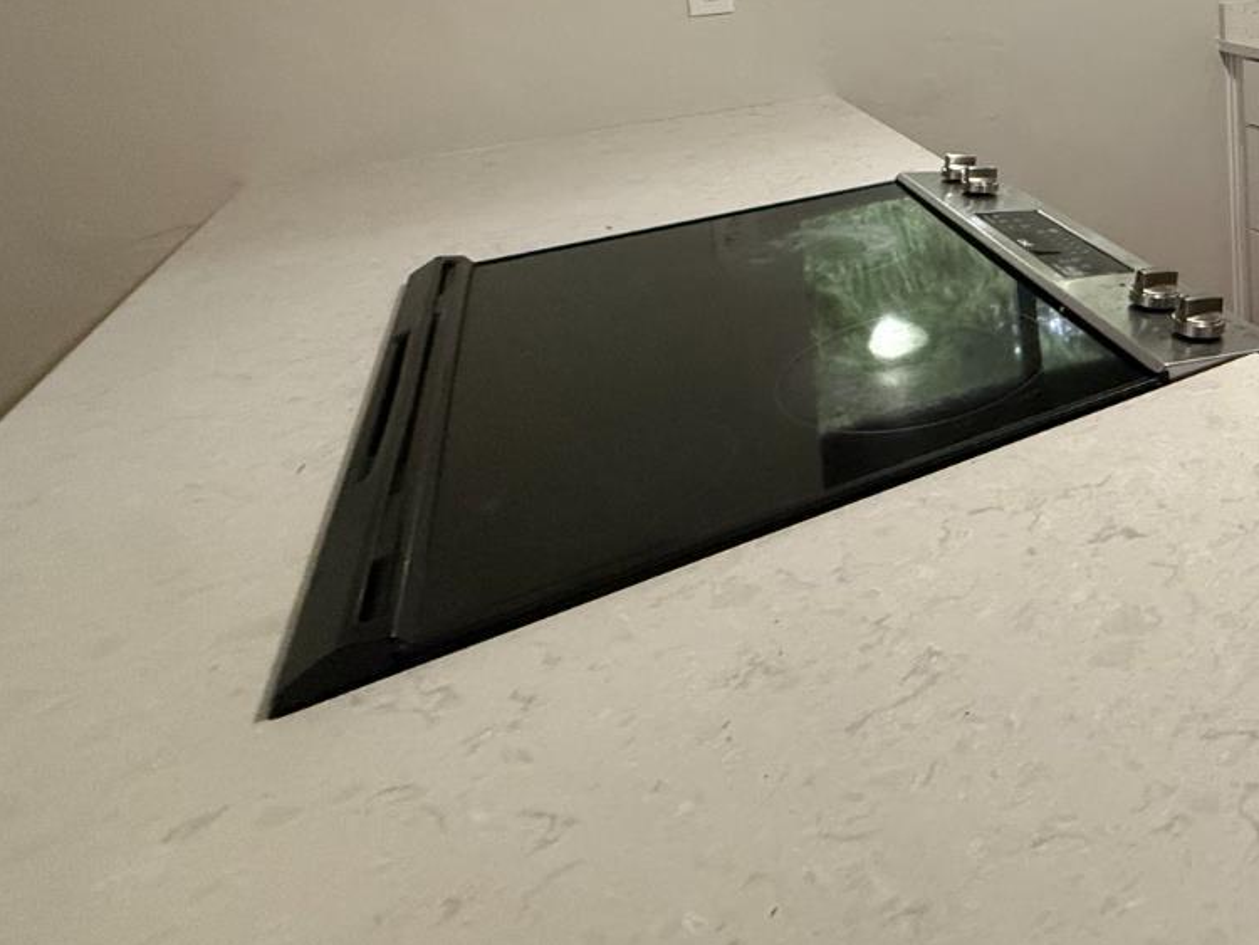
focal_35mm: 28
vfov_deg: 43.3
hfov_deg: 51.1
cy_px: 16
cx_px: 1256
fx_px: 1019
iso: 500
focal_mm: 2.22
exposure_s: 1/60
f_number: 2.2
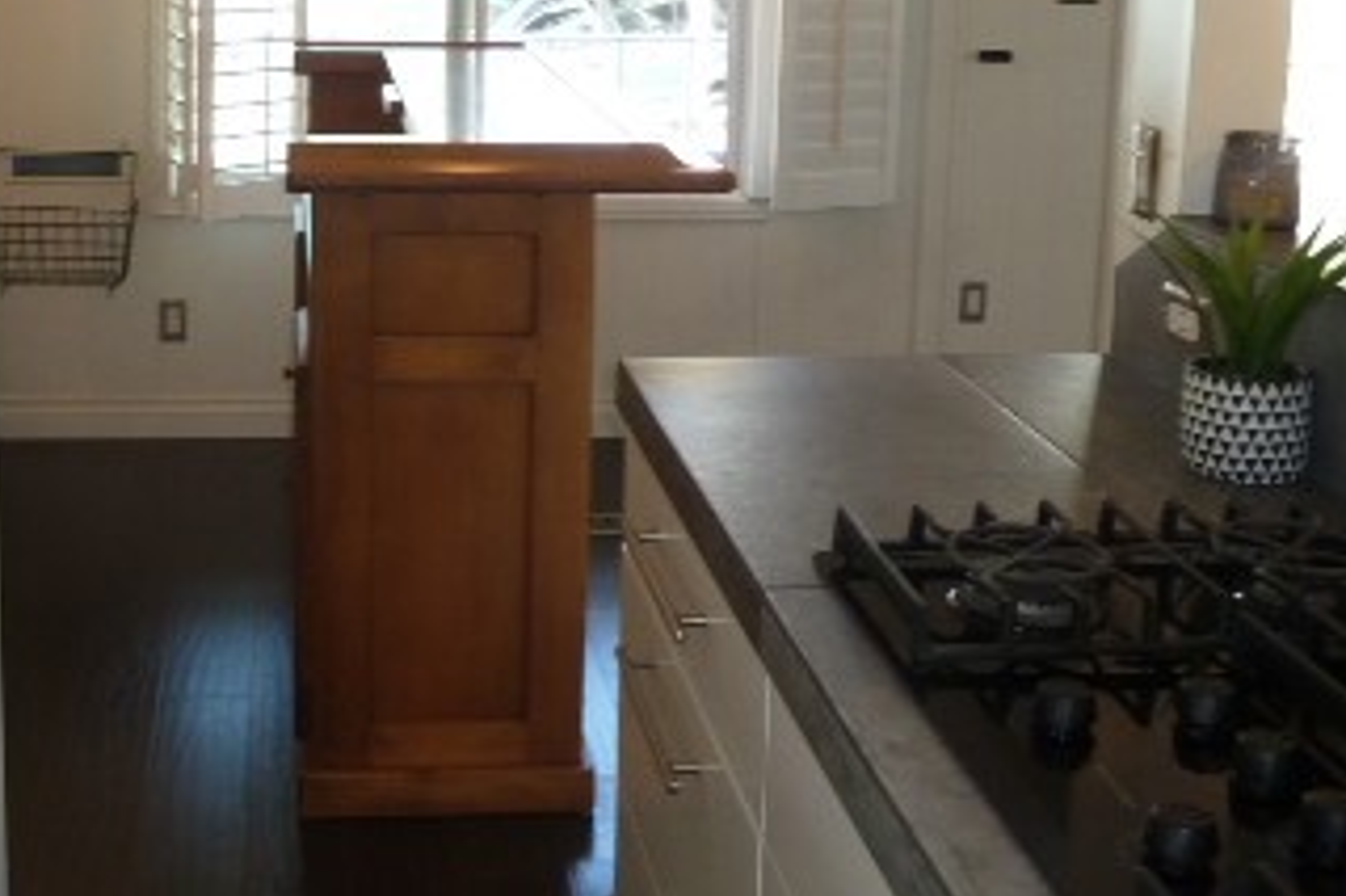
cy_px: 198
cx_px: 442
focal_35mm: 52
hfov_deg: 37.8
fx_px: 1943
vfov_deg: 25.6
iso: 125
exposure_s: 1/30
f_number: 3.3
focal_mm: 4.1
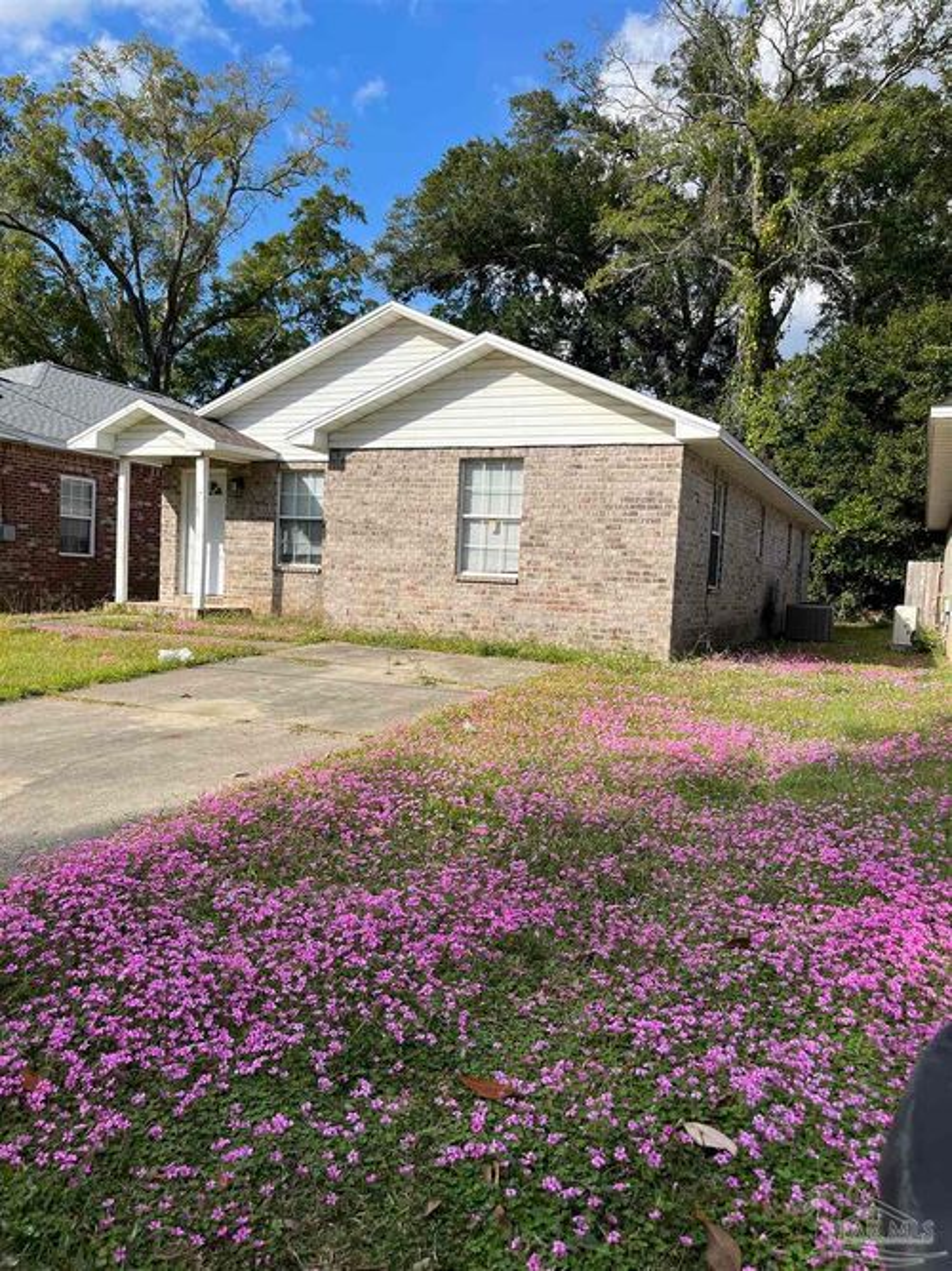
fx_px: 954
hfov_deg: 53.0
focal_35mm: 26
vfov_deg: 67.3
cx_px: 476
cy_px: 636
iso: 50
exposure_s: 1/2571
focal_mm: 5.1
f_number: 1.6
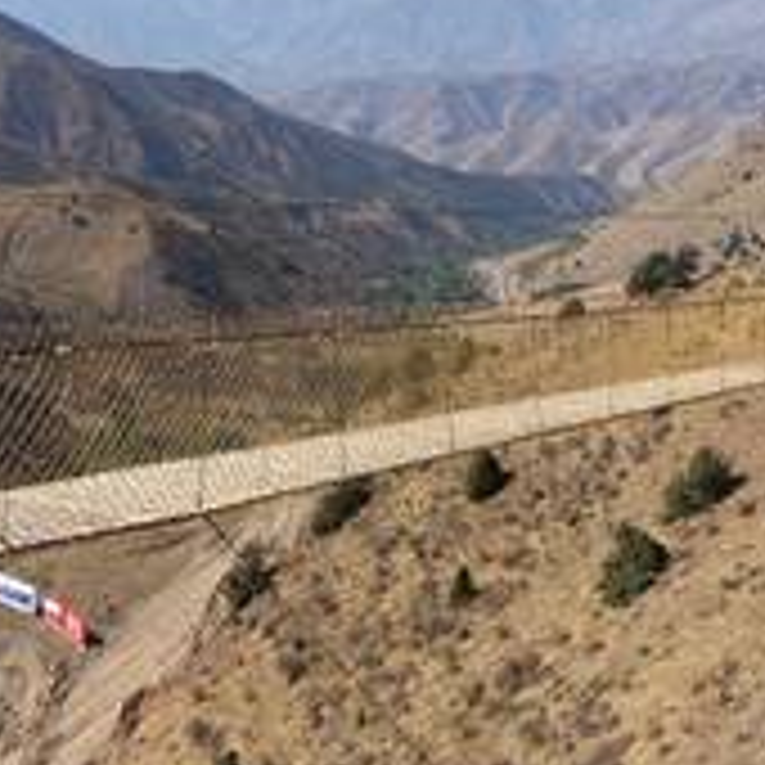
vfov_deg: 26.3
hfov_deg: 26.1
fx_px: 1625
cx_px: 576
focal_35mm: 65
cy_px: 252
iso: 32
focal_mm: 4.25
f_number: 1.8
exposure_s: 1/3040
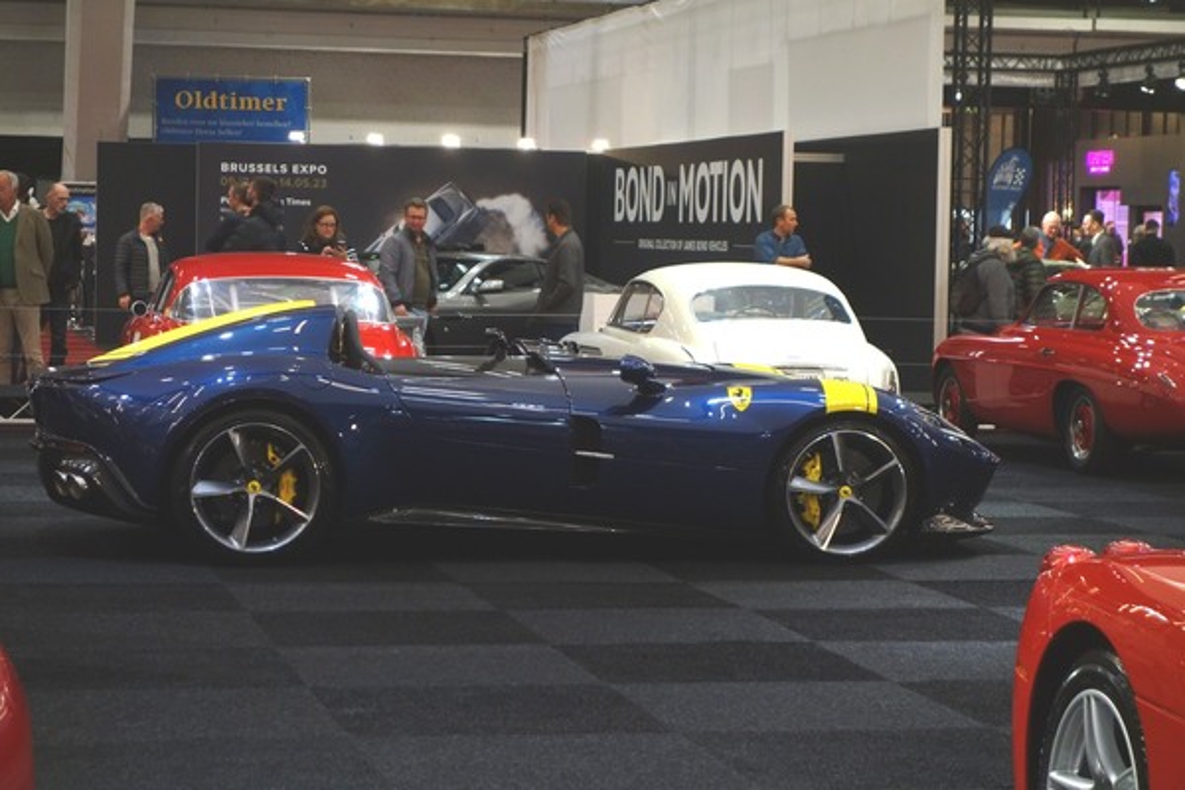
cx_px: 592
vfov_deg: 13.7
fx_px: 3291
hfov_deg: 20.4
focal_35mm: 100
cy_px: 395
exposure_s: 1/30
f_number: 4.9
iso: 400
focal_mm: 37.1
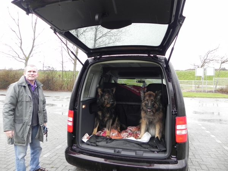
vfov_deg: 53.1
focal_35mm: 26
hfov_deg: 67.3
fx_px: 171
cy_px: 86
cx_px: 114
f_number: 3.2
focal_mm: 4.6
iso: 160
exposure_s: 1/70.5
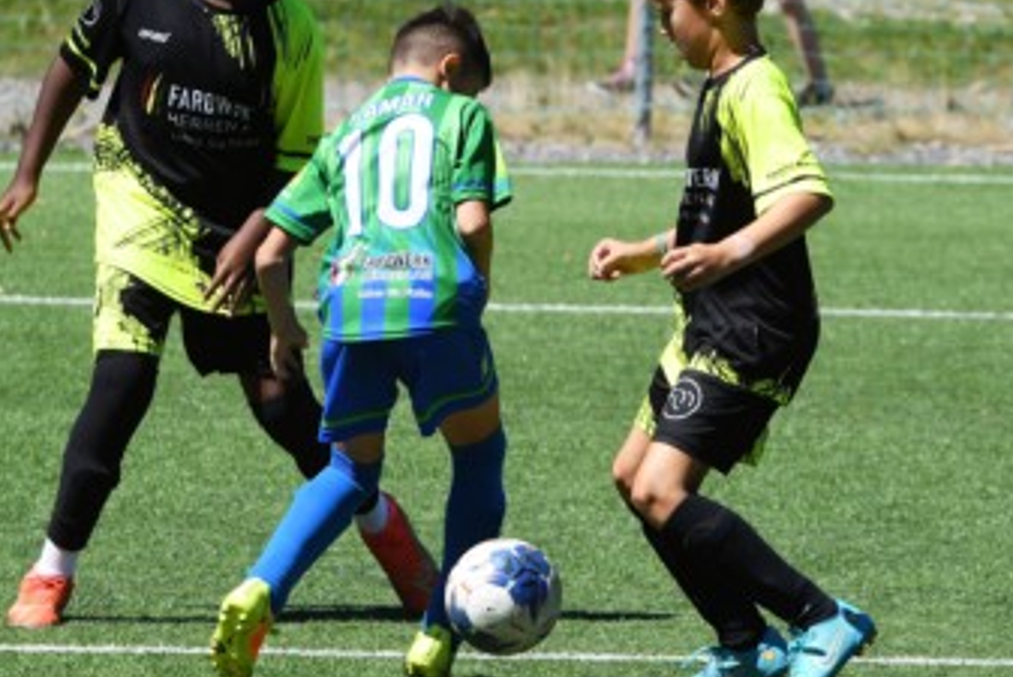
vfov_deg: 3.1
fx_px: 12521
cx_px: 782
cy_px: 310
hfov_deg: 4.6
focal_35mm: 445
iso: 500
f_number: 6.3
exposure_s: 1/1600
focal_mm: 185
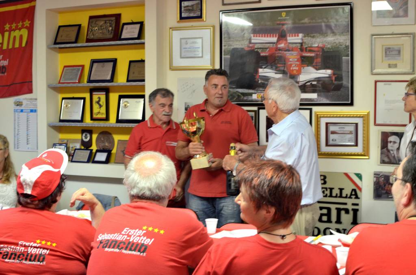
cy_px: 138
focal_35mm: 52
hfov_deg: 37.9
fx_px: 605
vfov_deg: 25.6
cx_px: 208
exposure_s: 1/30
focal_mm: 35
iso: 1000
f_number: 5.6
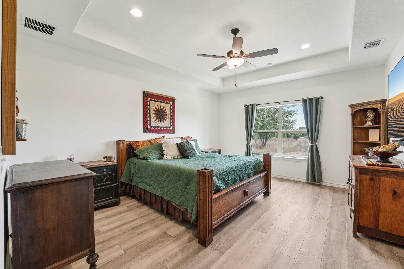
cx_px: 202
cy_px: 134
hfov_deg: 104.3
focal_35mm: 14
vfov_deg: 81.2
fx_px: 157
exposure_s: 1/50
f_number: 8
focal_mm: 14
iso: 800
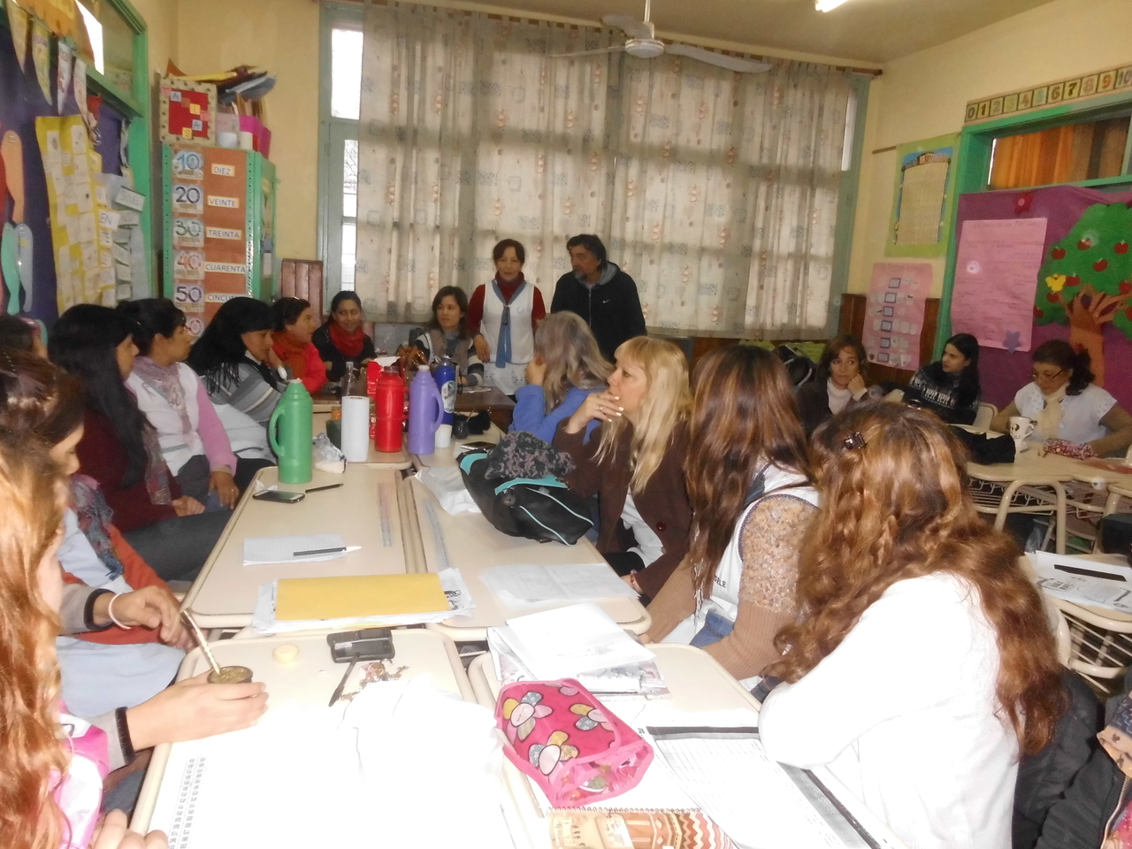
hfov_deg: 67.3
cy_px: 424
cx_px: 566
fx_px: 850
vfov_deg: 53.1
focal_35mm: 26
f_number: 3.2
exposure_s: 1/60
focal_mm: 4.6
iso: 400
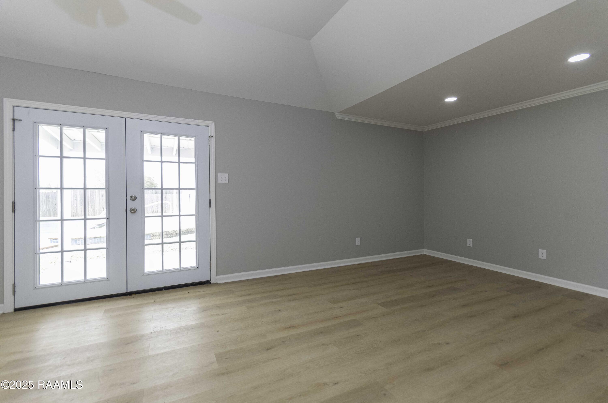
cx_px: 304
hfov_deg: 100.5
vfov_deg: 77.1
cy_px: 202
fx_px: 253
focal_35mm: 15
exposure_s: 1/50
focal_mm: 10
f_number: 8
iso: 400
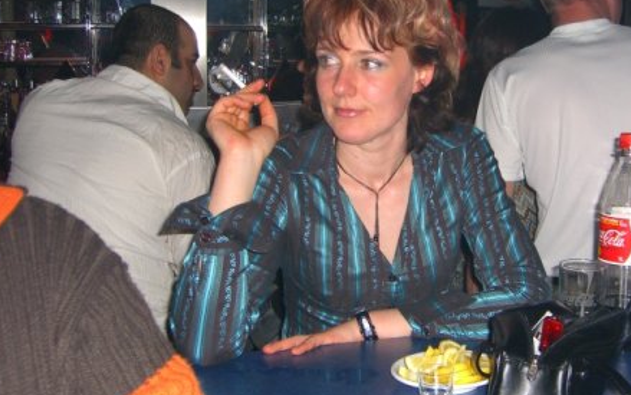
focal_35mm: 55
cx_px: 408
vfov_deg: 23.5
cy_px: 152
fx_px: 946
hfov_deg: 36.6
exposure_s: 1/60
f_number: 2.8
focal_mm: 7.9
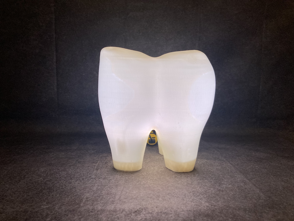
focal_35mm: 28
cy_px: 110
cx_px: 147
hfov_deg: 63.4
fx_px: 238
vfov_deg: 49.7
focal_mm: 3.99
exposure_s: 1/60
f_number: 1.8
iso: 125
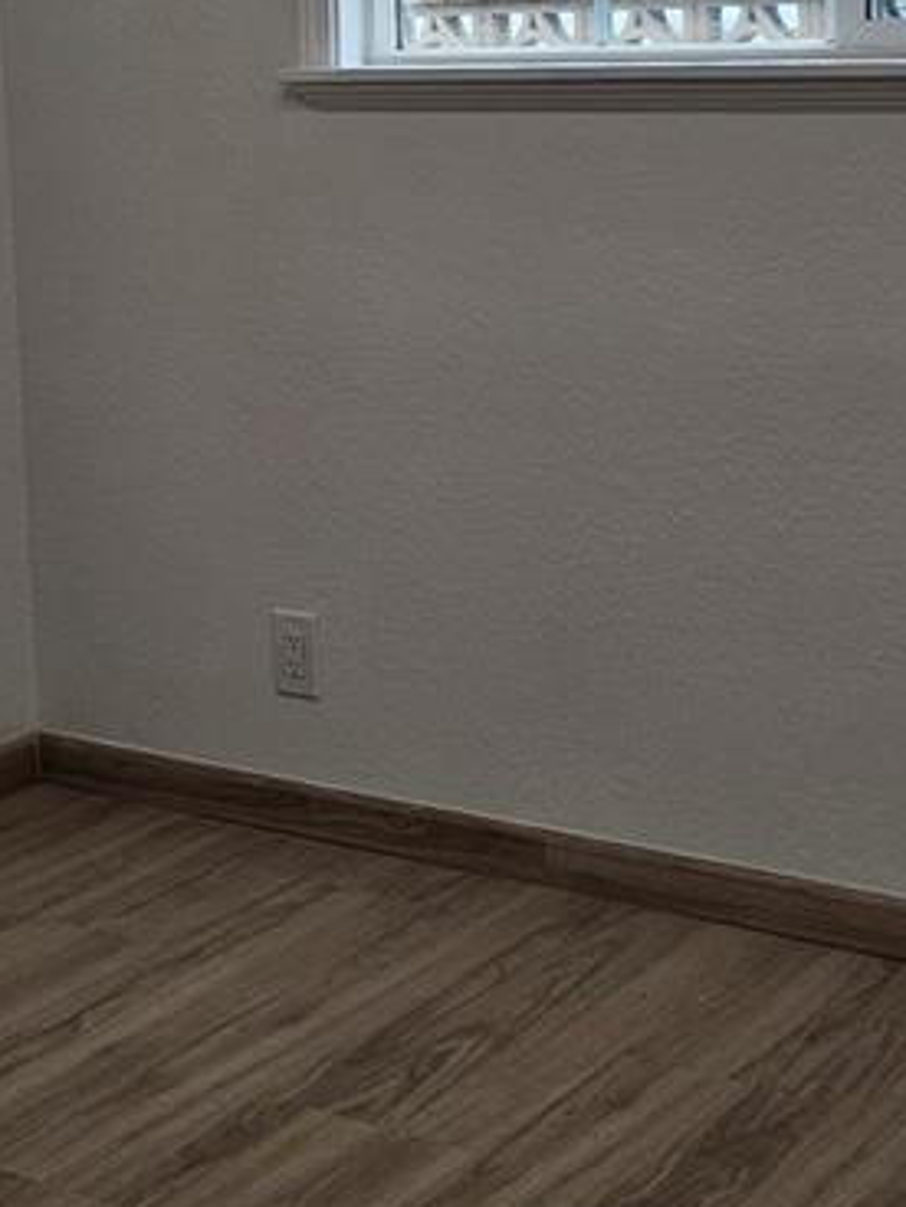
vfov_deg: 25.5
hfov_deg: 19.6
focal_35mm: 75
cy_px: 223
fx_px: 2617
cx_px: 364
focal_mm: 6.3
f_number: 1.7
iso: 25
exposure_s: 1/56.1
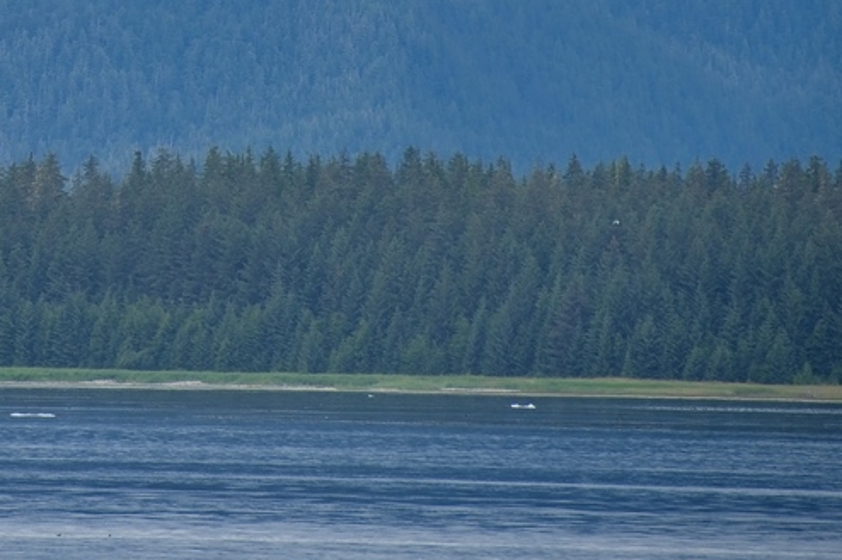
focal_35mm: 778
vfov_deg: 1.8
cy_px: -77
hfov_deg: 2.7
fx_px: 18189
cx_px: 43
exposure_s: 1/640
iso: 250
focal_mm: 300
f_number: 5.6
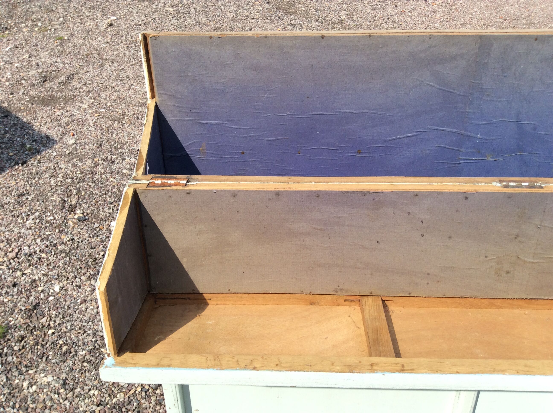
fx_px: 510
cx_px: 276
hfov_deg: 56.9
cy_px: 206
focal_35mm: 32
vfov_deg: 44.1
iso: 32
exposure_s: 1/1040
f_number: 2.4
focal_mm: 3.3
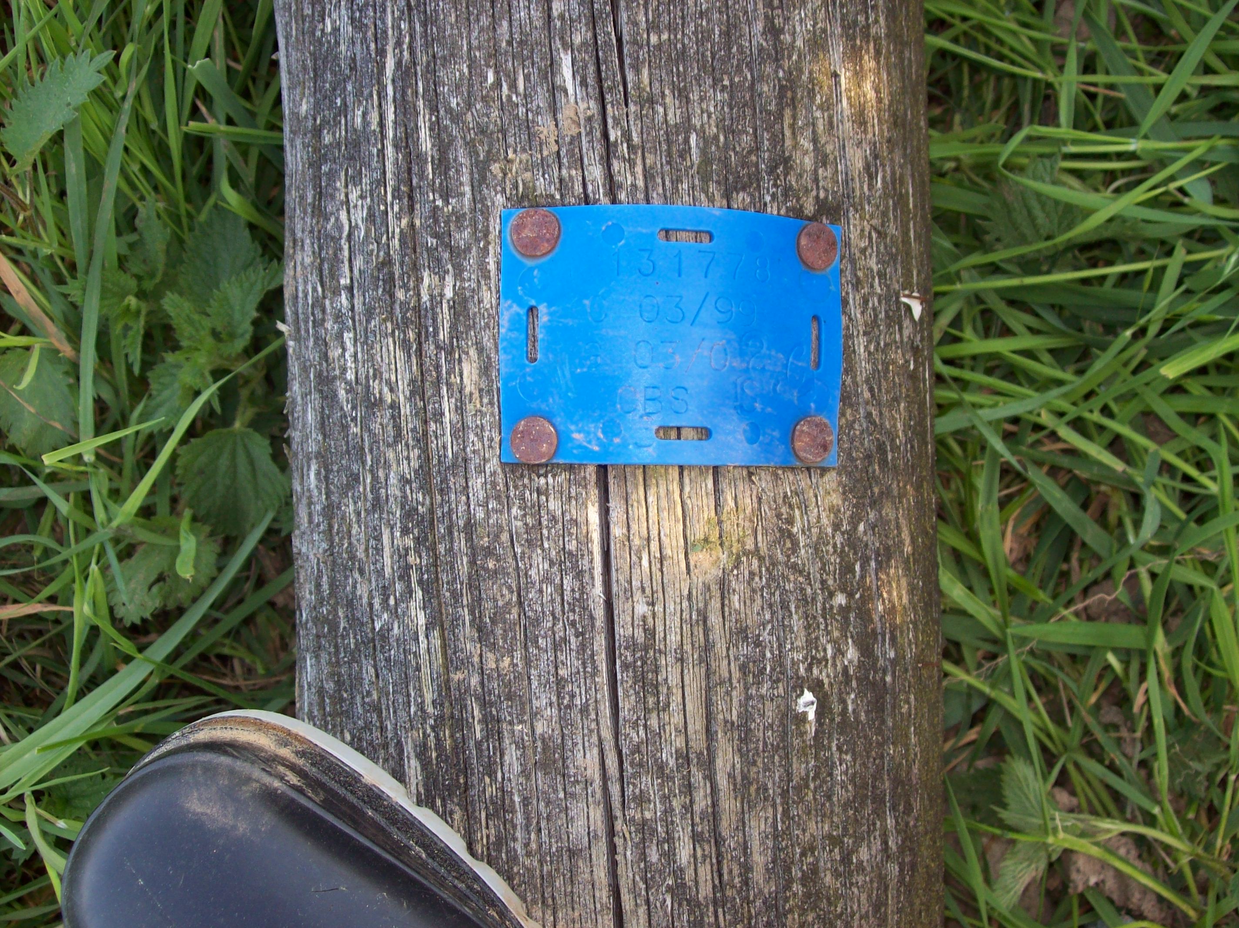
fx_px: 1610
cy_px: 464
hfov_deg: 42.1
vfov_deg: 32.2
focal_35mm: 45
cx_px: 620
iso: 80
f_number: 3
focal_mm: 7.6
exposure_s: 1/73.6
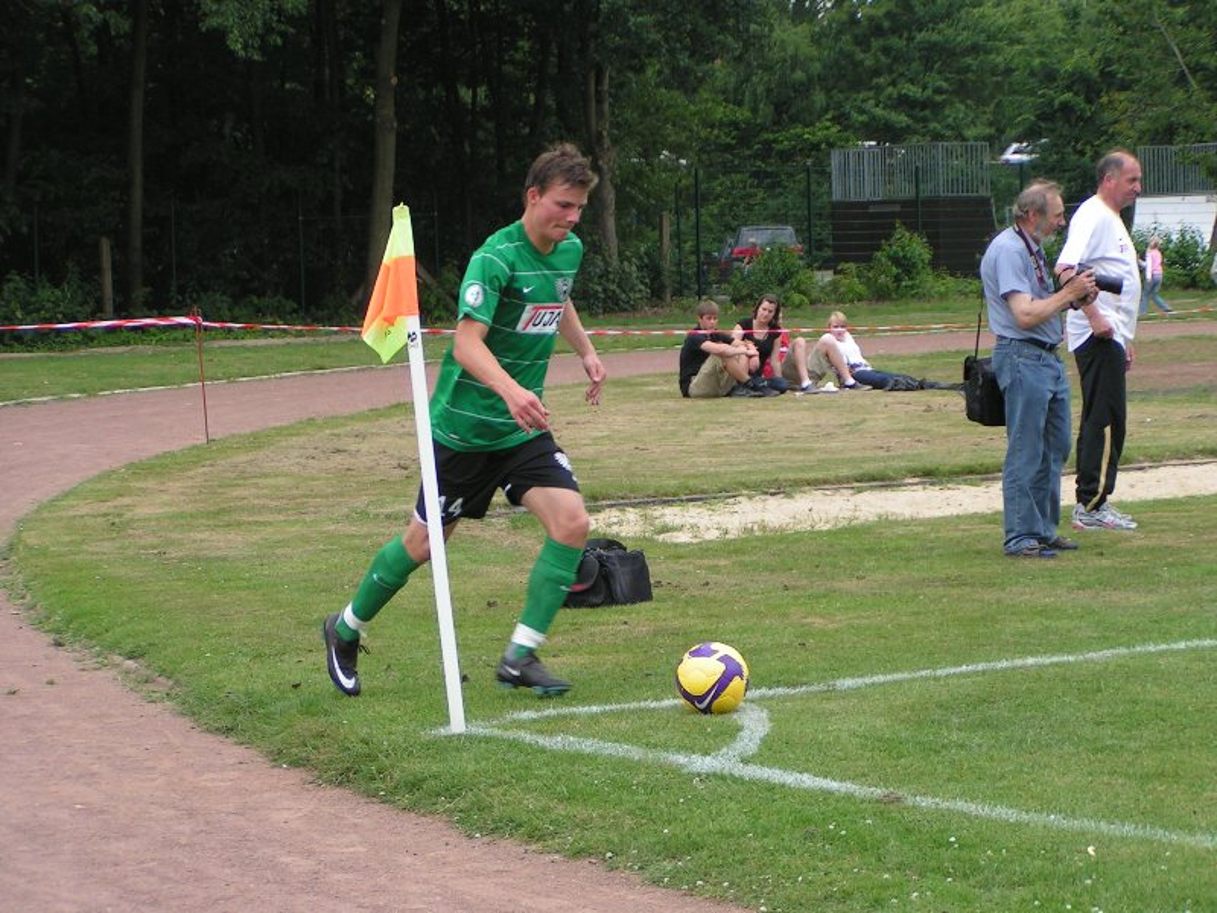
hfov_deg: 18.2
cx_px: 608
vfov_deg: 13.7
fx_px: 3797
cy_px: 456
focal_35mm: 108
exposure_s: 1/320
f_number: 3.5
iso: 50
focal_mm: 16.6
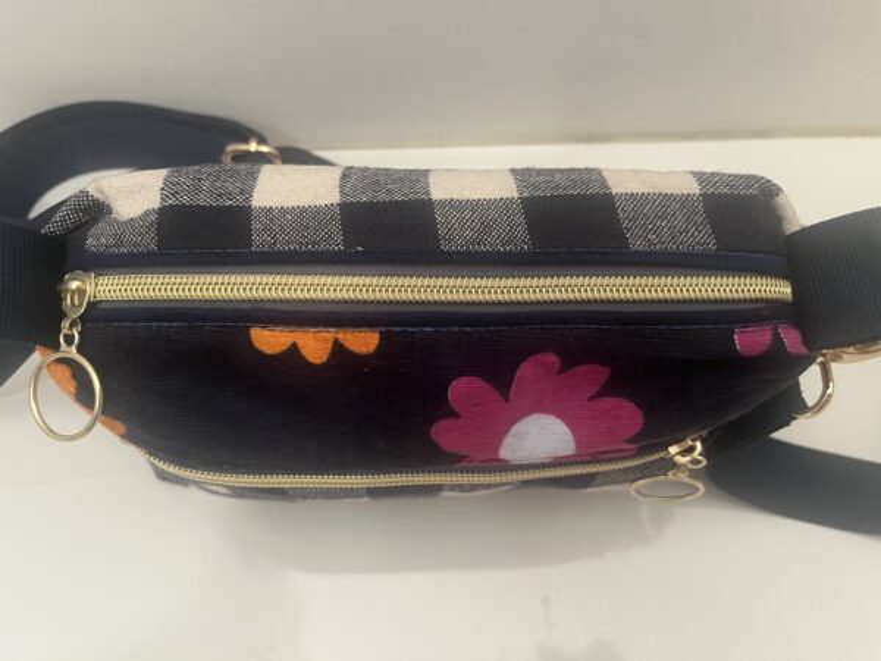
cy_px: 330
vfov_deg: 53.1
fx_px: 662
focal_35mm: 26
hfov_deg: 67.3
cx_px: 440
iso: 320
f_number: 1.6
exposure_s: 1/50
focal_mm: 5.1
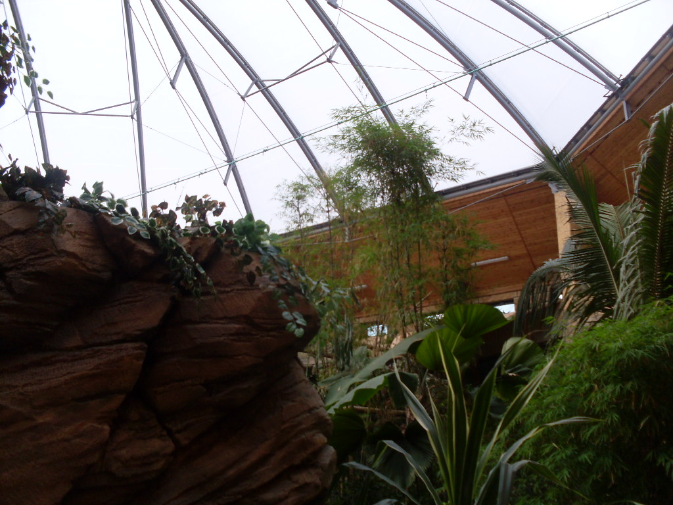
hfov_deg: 49.0
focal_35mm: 38
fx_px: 739
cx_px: 336
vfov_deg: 37.7
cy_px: 252
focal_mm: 6.3
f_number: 2.8
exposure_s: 1/500
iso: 80
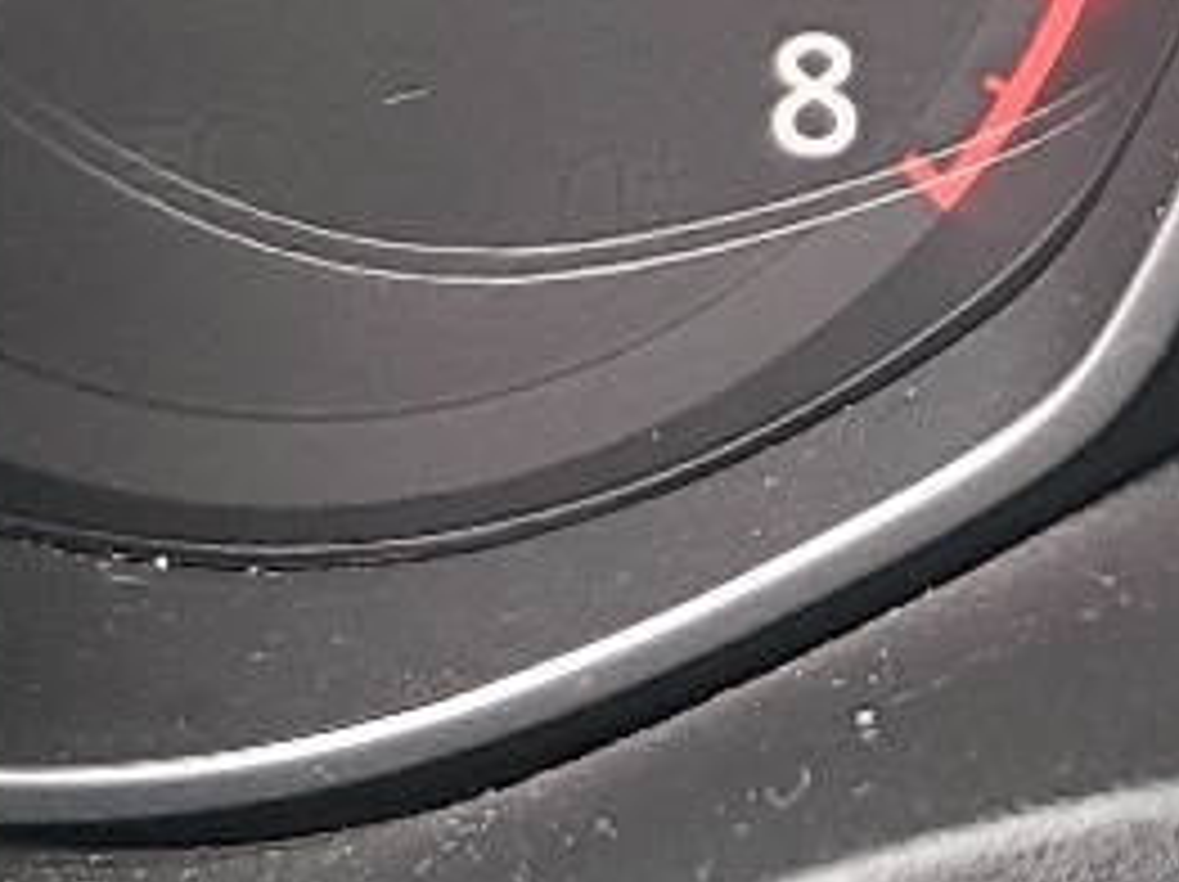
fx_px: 5410
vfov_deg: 9.0
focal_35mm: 159
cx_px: 1876
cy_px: -508
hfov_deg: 11.8
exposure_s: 1/120
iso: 96
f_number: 1.5
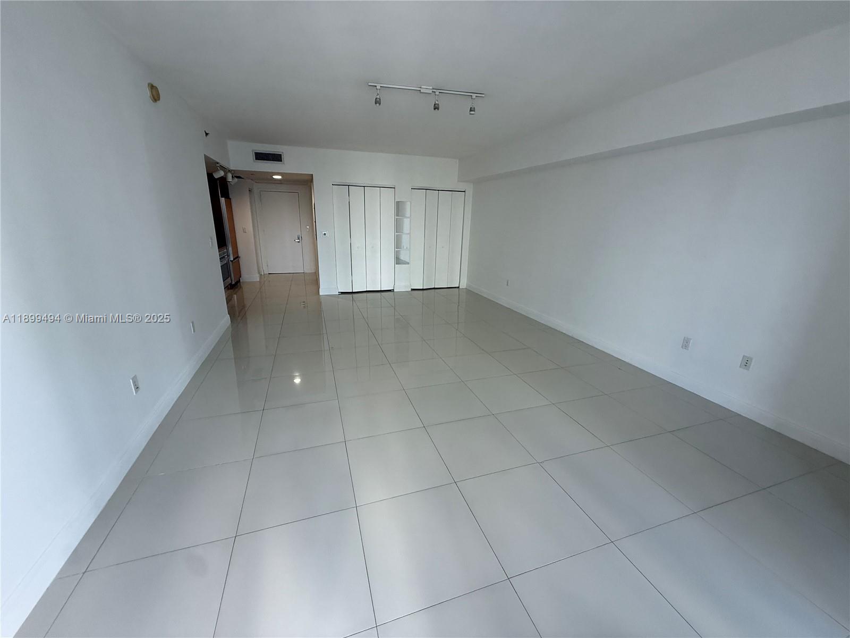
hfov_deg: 102.1
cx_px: 425
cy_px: 319
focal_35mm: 14
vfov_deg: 85.7
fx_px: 344
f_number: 2.2
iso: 160
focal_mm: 2.22
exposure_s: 1/120
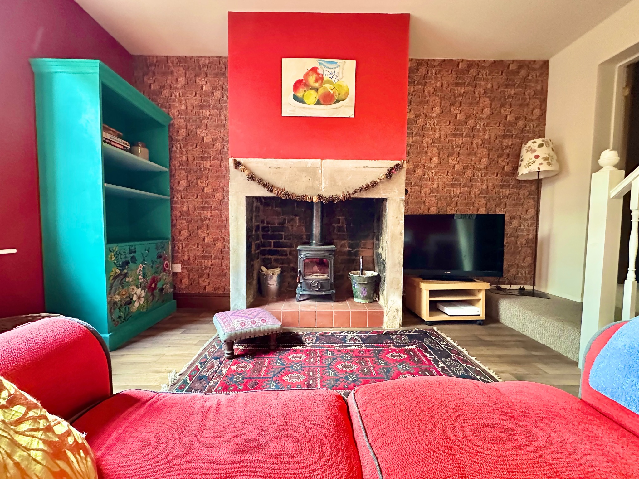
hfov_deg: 102.1
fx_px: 258
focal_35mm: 14
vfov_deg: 85.7
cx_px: 320
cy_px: 240
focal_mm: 2.22
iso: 800
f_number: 2.2
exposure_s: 1/34
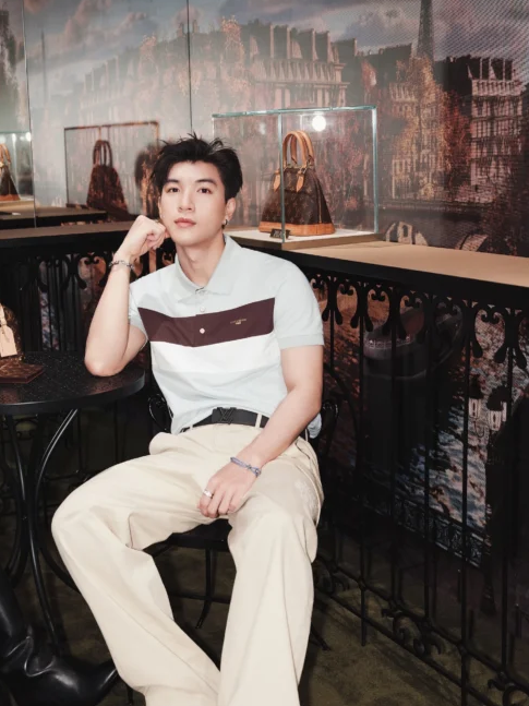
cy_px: 421
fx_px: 1162
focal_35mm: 57
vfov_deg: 33.7
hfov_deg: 25.6
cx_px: 191
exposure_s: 1/125
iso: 800
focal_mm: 45
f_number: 4
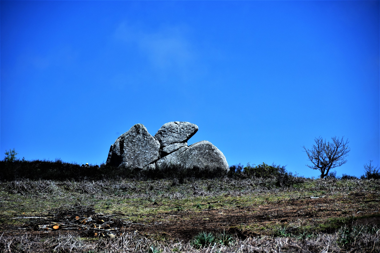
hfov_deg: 10.2
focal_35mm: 202
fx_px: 2137
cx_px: 190
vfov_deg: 6.8
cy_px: 126
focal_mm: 135
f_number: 5.6
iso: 220
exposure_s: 1/500
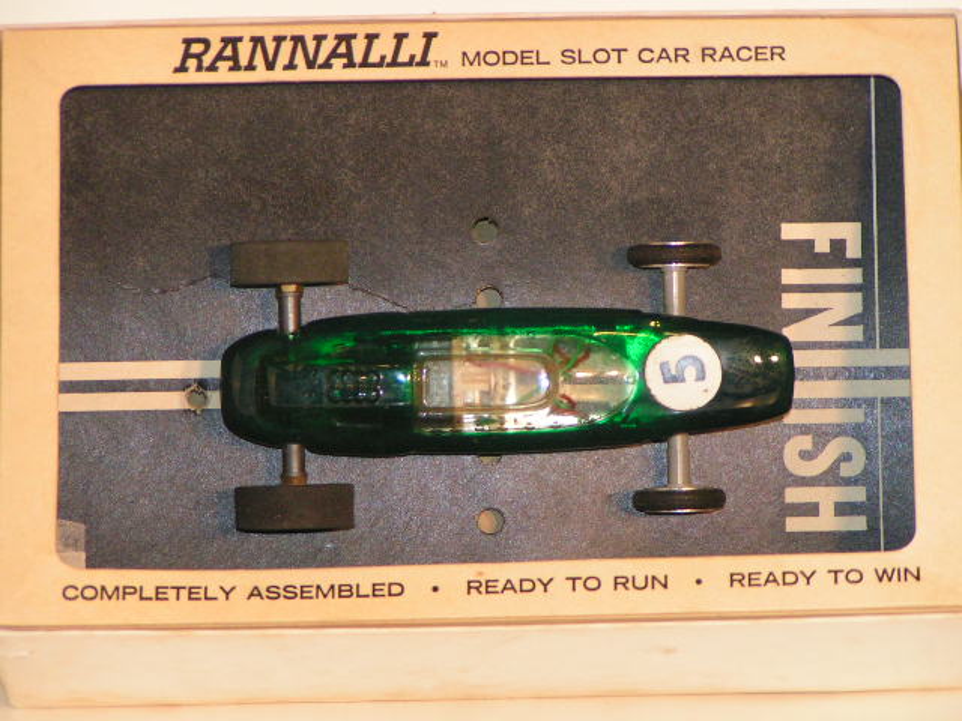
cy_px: 360
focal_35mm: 259
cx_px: 481
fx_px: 7198
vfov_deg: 5.7
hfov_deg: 7.6
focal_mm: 39.6
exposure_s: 1/320
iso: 200
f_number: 3.5
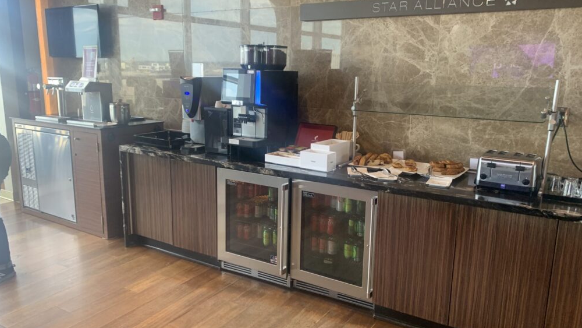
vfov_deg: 40.2
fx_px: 448
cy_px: 156
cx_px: 286
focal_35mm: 29
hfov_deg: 66.1
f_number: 1.8
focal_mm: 4.25
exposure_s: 1/60
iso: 100
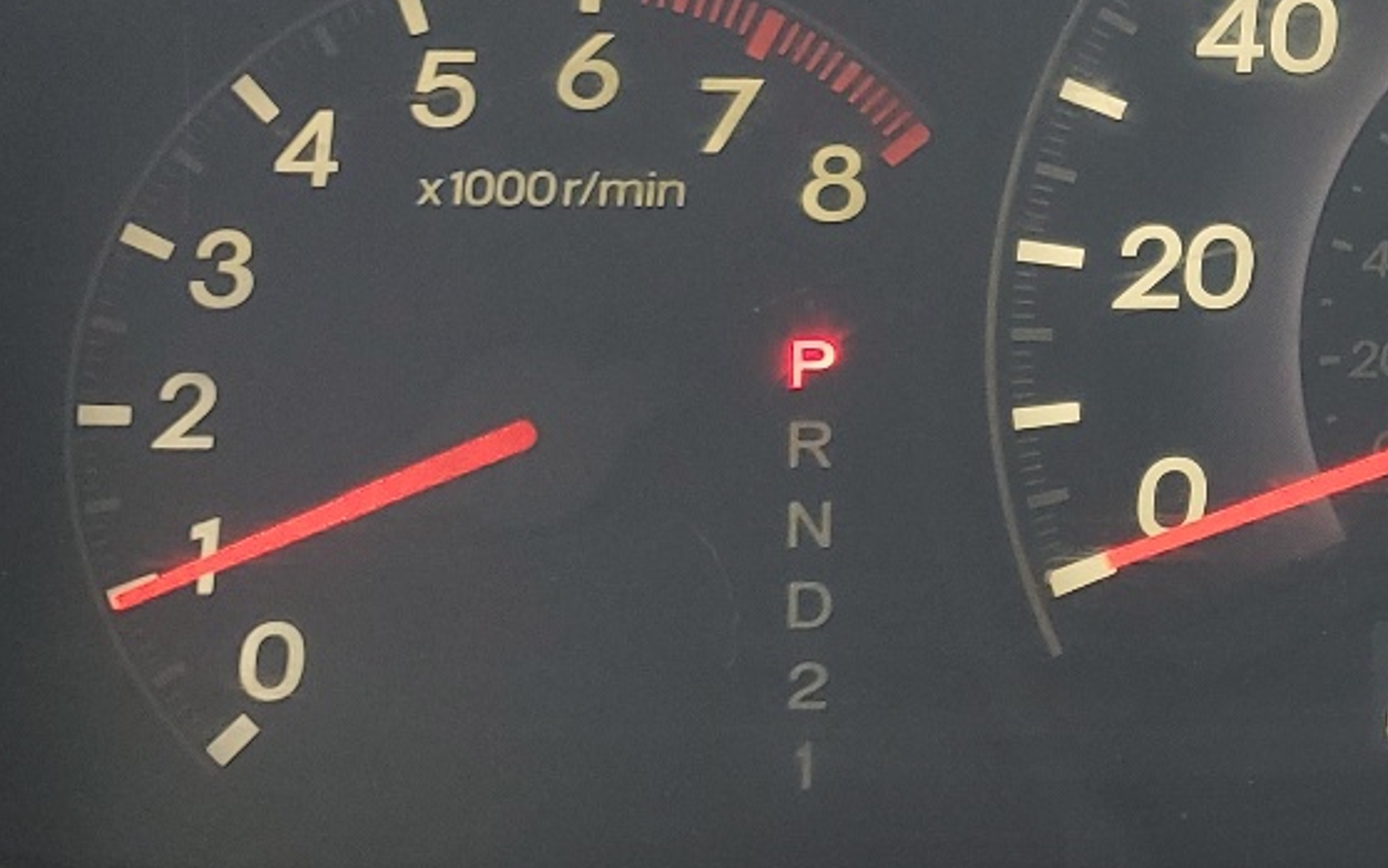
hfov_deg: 24.1
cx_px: 1604
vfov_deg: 16.5
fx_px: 2989
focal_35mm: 79
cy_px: 306
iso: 84
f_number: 1.5
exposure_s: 1/120
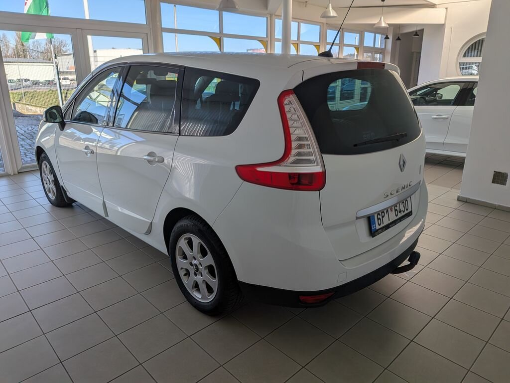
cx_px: 255
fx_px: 354
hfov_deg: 71.6
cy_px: 192
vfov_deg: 56.8
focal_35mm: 24
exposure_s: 1/917
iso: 30
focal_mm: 4.53
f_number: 1.7
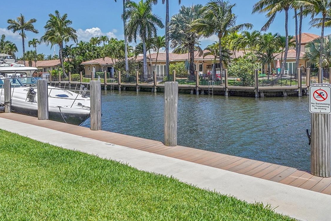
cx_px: 107
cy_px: 75
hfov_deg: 55.9
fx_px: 303
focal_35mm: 33
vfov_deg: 39.5
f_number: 8
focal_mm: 18
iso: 400
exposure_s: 1/800
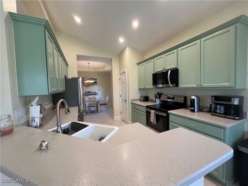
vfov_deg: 89.9
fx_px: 93
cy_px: 93
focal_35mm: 13
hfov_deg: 106.2
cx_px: 124
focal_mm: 1.57
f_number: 1.8
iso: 200
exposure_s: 1/120
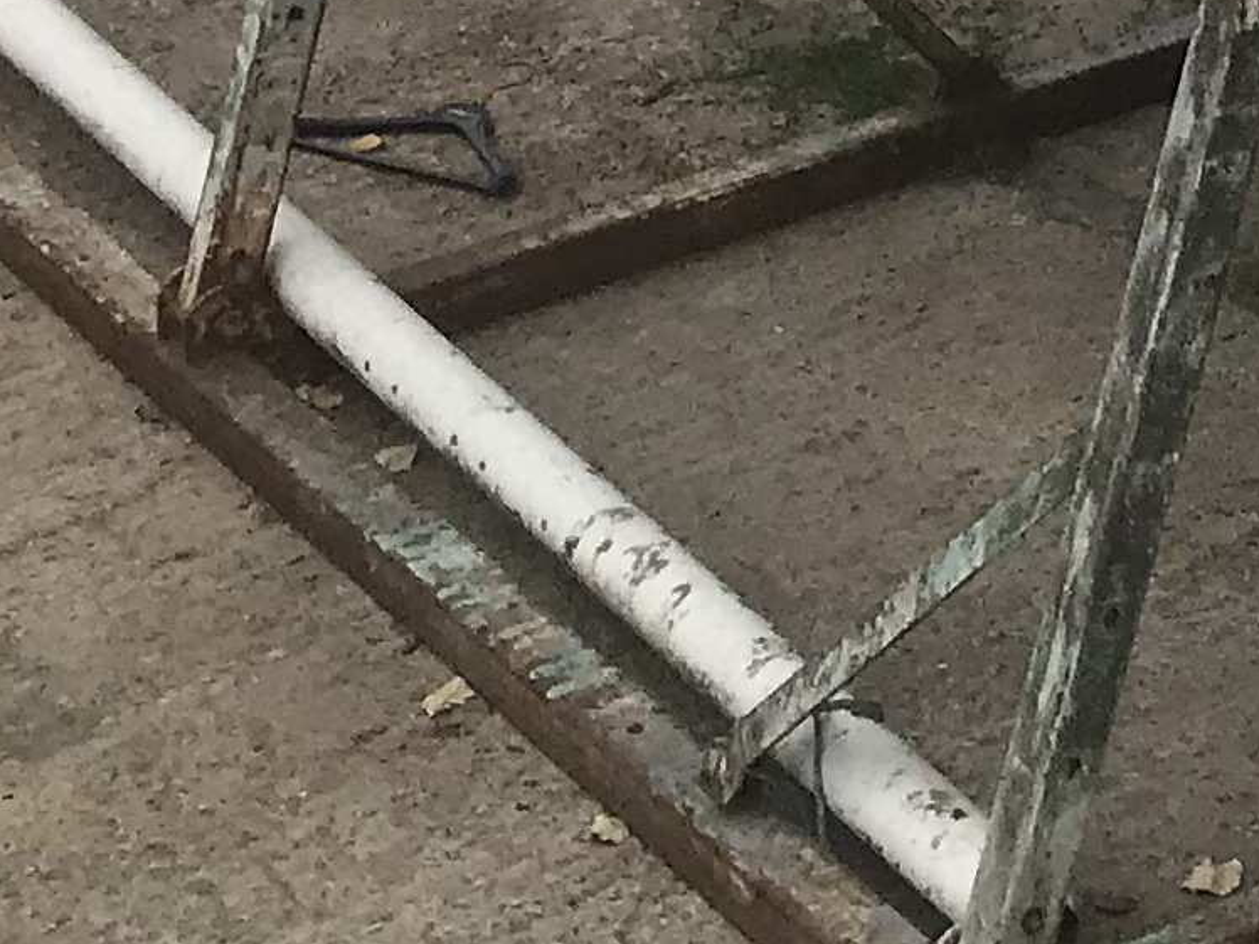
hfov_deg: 11.2
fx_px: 5492
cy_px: -1168
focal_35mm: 151
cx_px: 2868
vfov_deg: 9.0
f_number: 1.8
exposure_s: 1/1546
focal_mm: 3.99
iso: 20
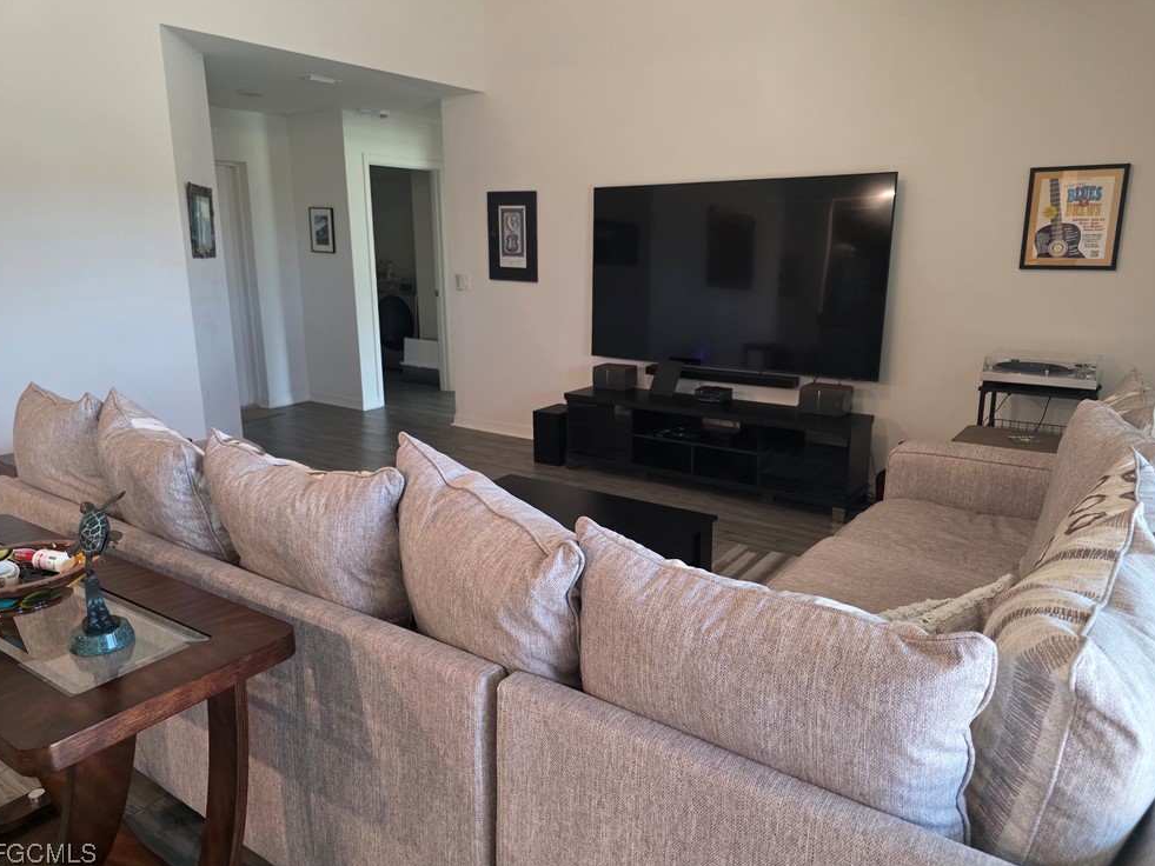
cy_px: 428
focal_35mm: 24
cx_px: 588
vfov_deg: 56.8
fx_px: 801
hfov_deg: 71.6
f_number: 1.7
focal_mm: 6.3
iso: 1000
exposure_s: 1/120
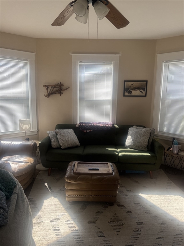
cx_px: 92
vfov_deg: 71.6
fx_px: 170
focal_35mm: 24
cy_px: 123
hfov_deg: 56.8
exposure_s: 1/470
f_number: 1.78
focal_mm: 6.76
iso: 80
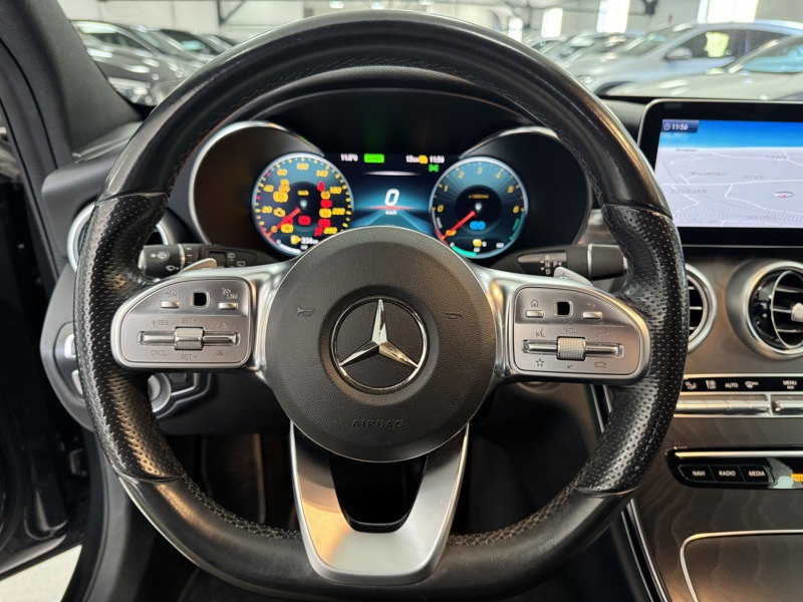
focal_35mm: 24
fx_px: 557
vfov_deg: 56.8
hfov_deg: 71.6
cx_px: 402
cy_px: 301
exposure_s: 1/50
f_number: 1.78
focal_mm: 6.76
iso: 500
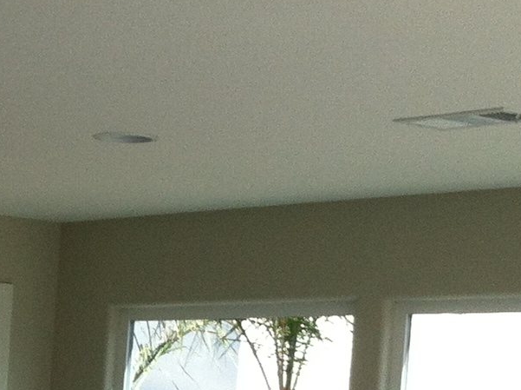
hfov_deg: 12.6
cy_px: 691
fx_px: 2270
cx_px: -217
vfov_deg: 9.4
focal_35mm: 151
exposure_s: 1/217
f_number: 2.8
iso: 80
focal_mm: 3.85
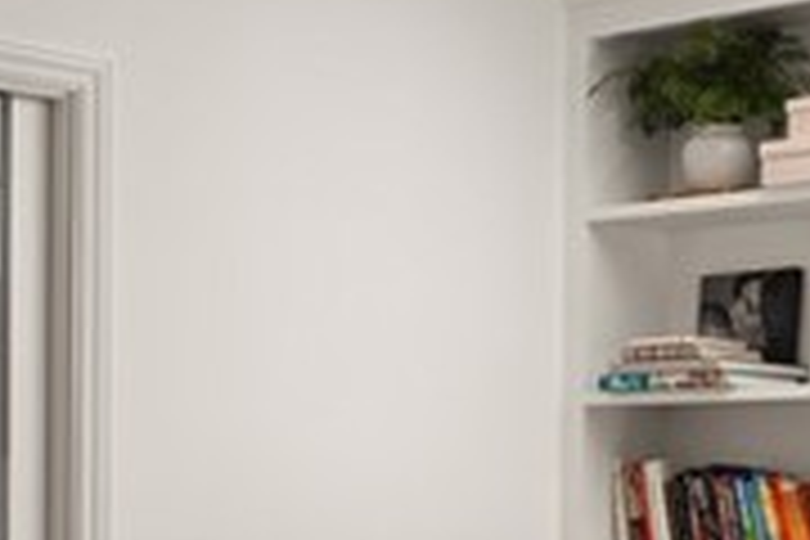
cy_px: 533
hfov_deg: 22.1
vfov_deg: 14.8
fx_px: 2047
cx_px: 639
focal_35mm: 91
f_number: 9
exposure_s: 1/60
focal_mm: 16
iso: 2500
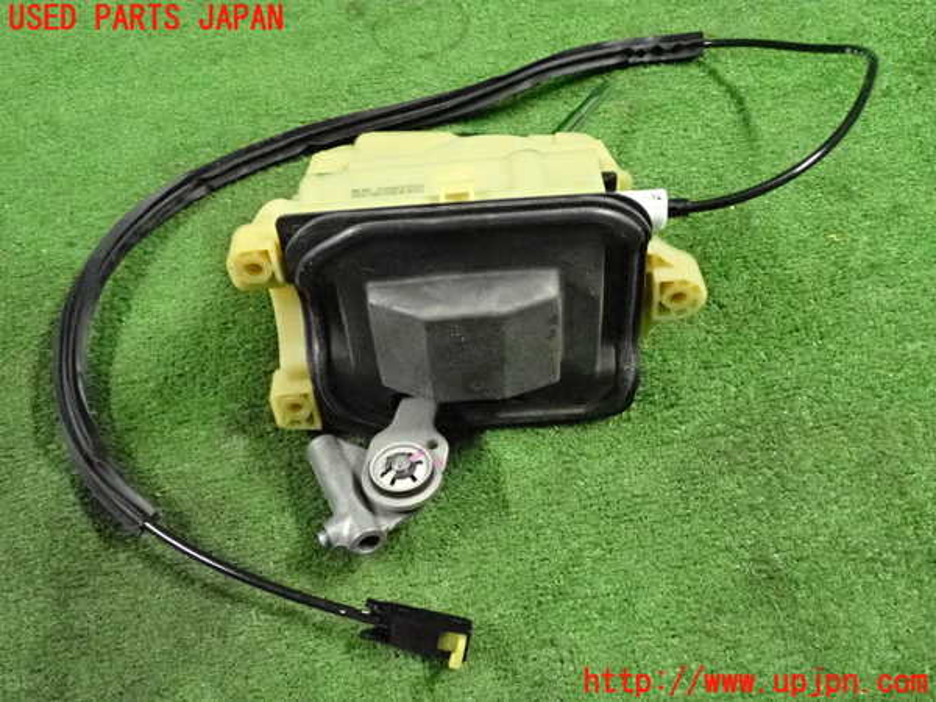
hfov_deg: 51.4
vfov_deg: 39.7
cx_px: 468
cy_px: 351
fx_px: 973
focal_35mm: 36
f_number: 2.5
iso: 5000
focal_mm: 6.37
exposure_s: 1/125
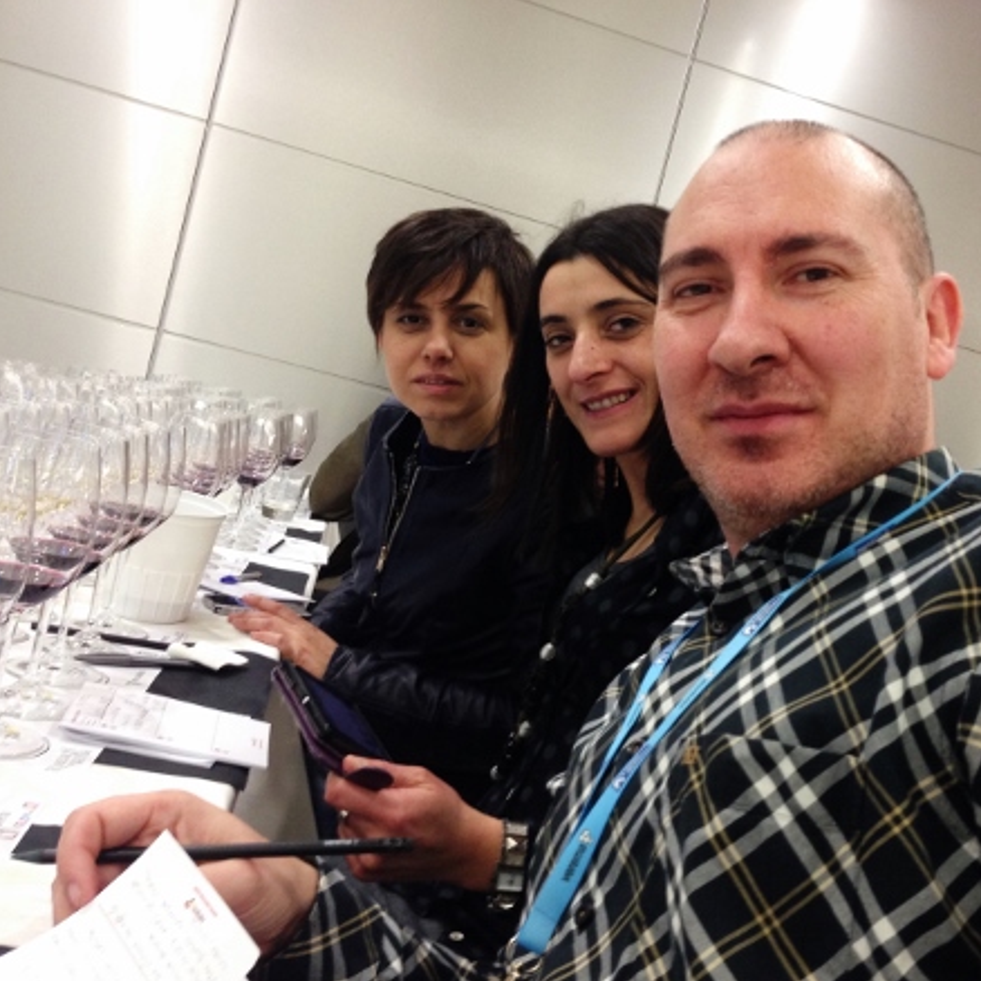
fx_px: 1282
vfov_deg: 41.9
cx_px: 618
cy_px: 499
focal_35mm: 40
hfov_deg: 41.5
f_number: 2.4
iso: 160
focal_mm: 4.12
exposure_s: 1/20
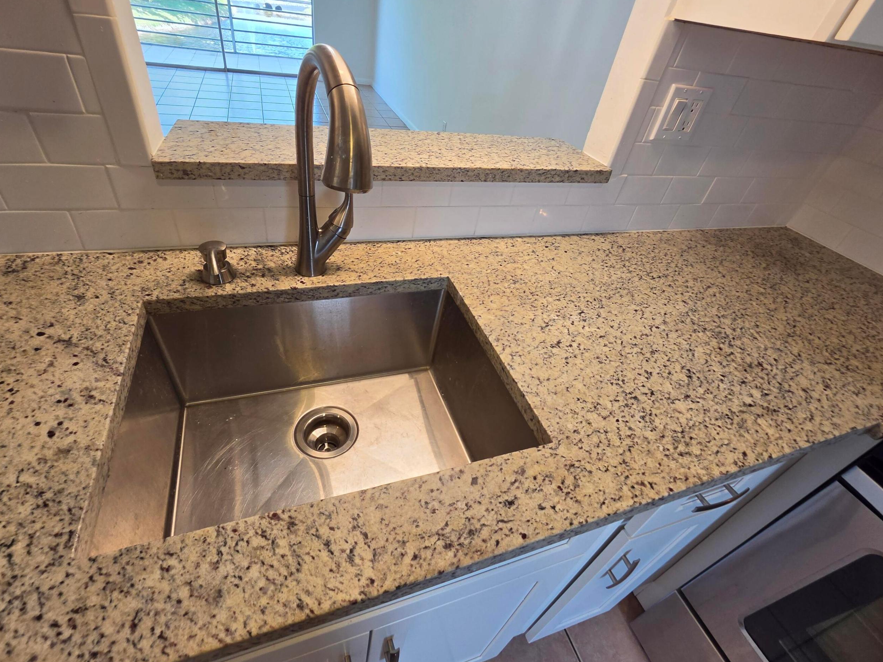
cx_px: 427
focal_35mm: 15
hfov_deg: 98.1
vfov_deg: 81.7
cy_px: 332
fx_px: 383
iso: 125
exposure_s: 1/120
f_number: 2.2
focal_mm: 2.2
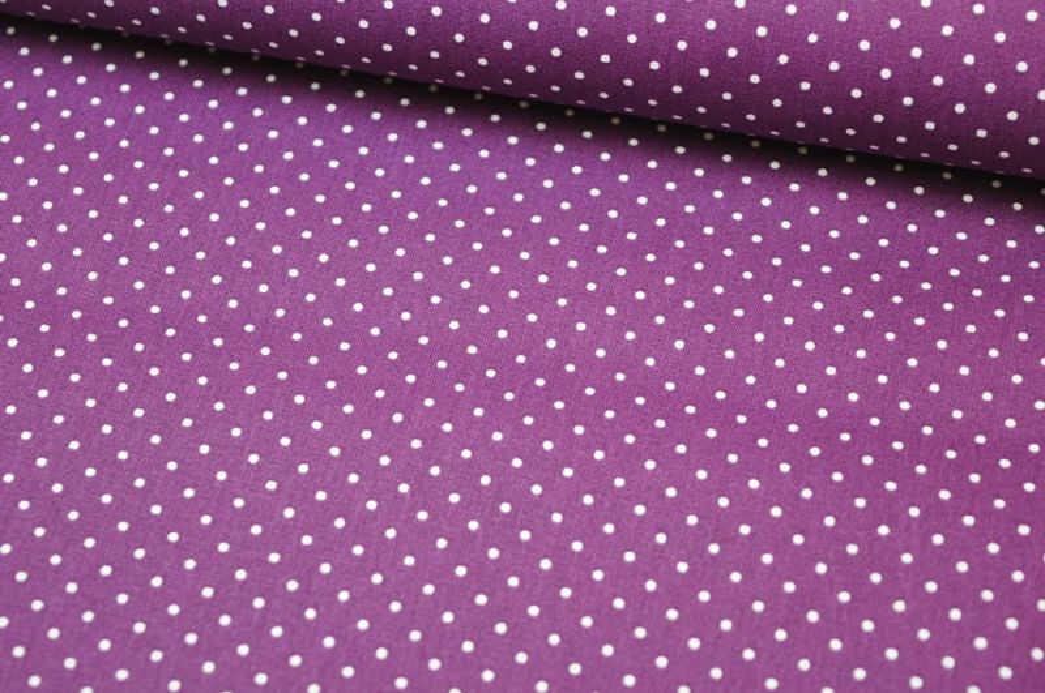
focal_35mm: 82
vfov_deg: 16.5
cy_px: 346
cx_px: 522
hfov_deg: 24.7
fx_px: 2391
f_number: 5.6
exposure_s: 1/40
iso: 800
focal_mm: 55
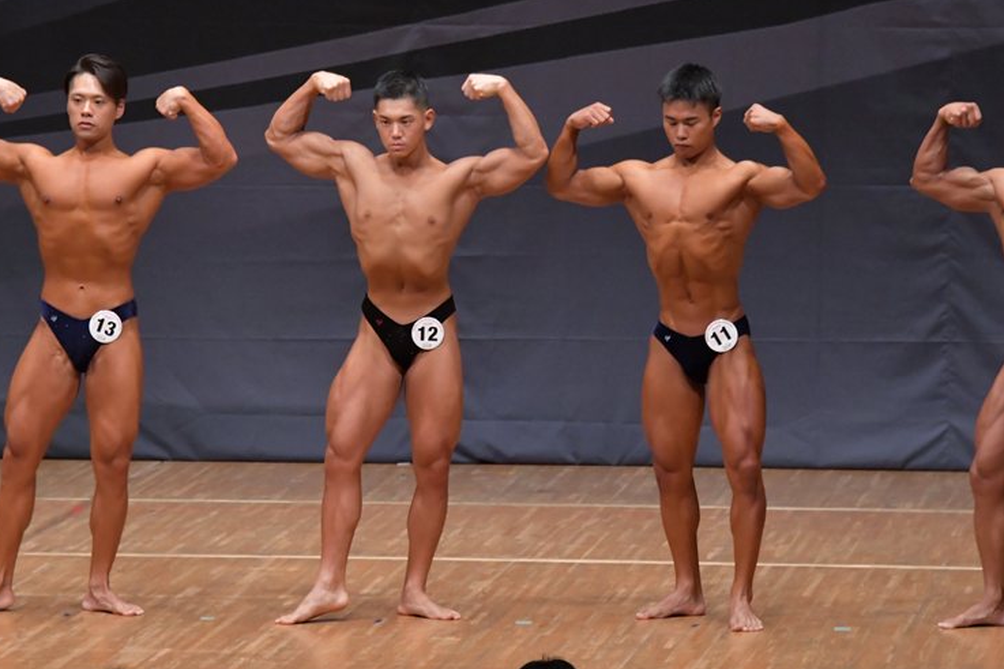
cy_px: 335
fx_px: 7472
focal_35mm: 268
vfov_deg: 5.1
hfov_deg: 7.7
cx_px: 487
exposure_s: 1/400
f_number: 5.6
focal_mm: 170
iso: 6400
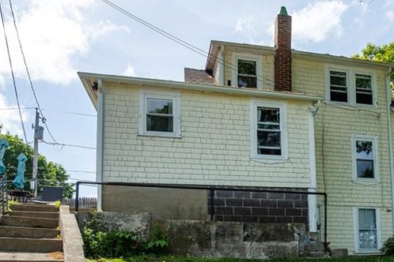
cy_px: 215
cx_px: 303
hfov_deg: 49.5
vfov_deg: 34.7
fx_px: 405
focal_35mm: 37
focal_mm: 18
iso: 100
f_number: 8
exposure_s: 1/200
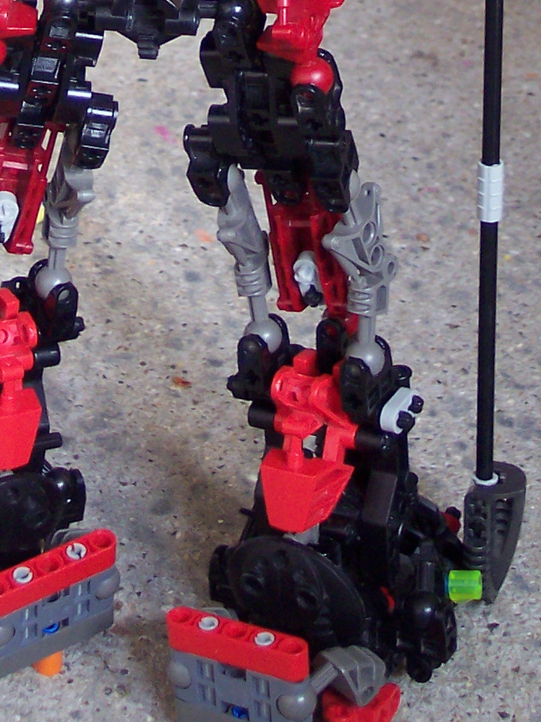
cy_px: -251
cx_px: 242
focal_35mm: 110
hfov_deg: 13.4
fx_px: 2295
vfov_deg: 16.7
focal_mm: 8
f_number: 2.8
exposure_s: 1/30
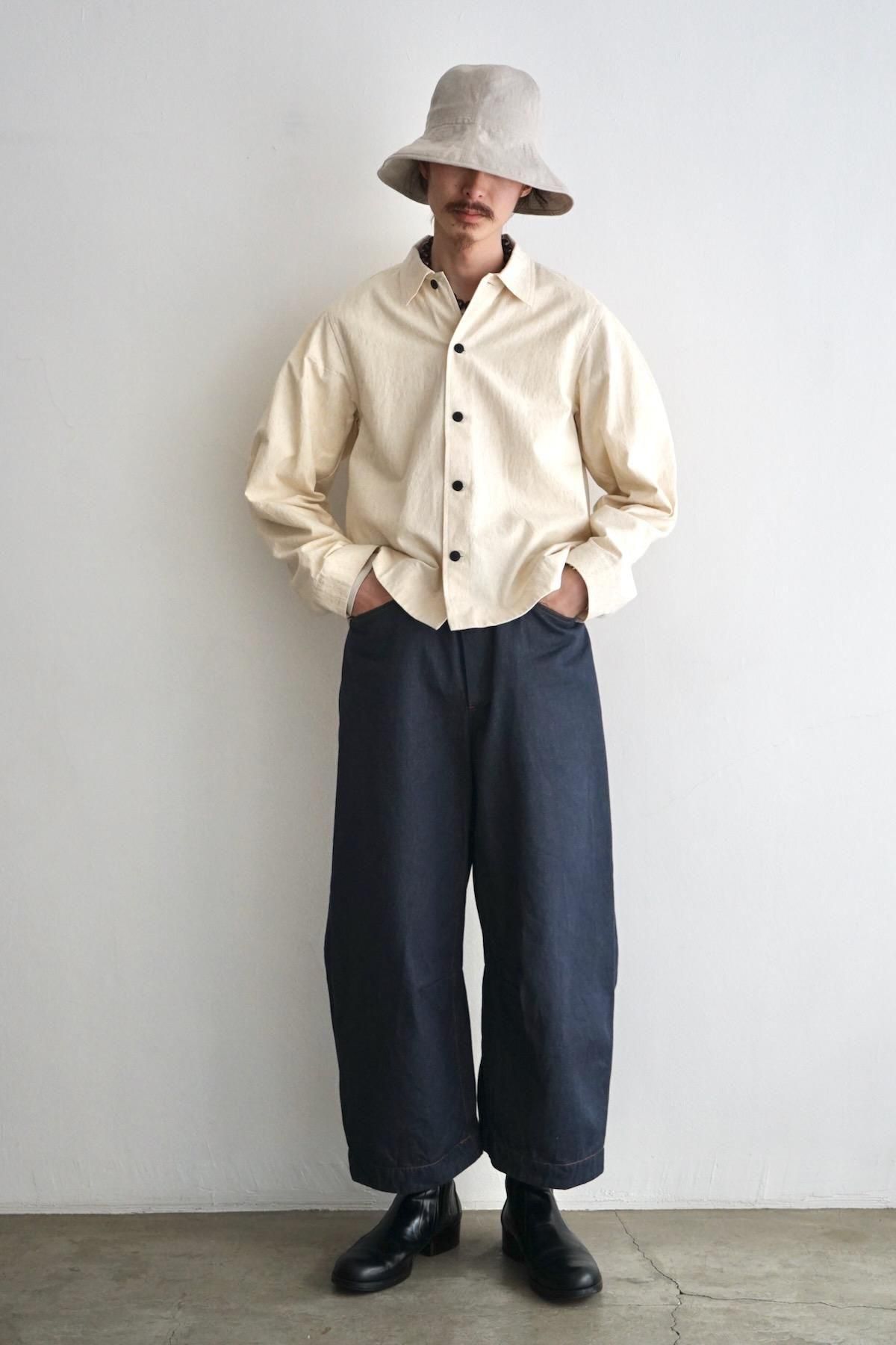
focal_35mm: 44
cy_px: 672
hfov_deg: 30.5
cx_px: 448
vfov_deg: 44.5
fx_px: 1643
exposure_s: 1/200
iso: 1000
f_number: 4
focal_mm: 44
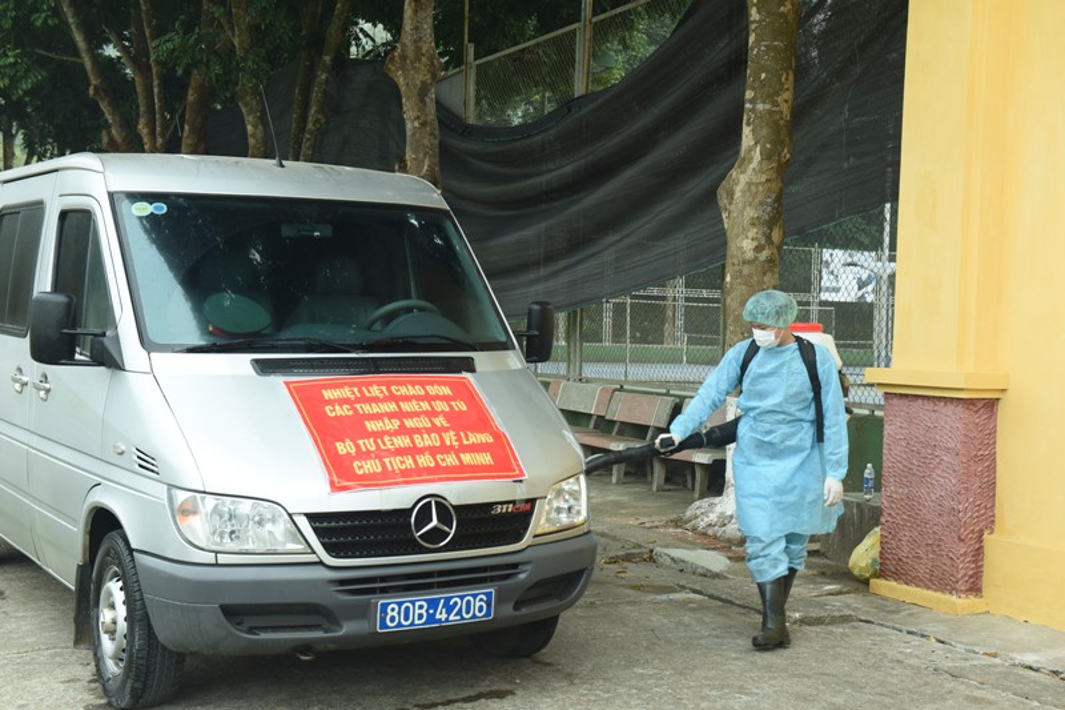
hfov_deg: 39.6
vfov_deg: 27.0
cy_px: 355
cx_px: 532
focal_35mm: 50
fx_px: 1479
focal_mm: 50
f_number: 5.6
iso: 640
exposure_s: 1/60
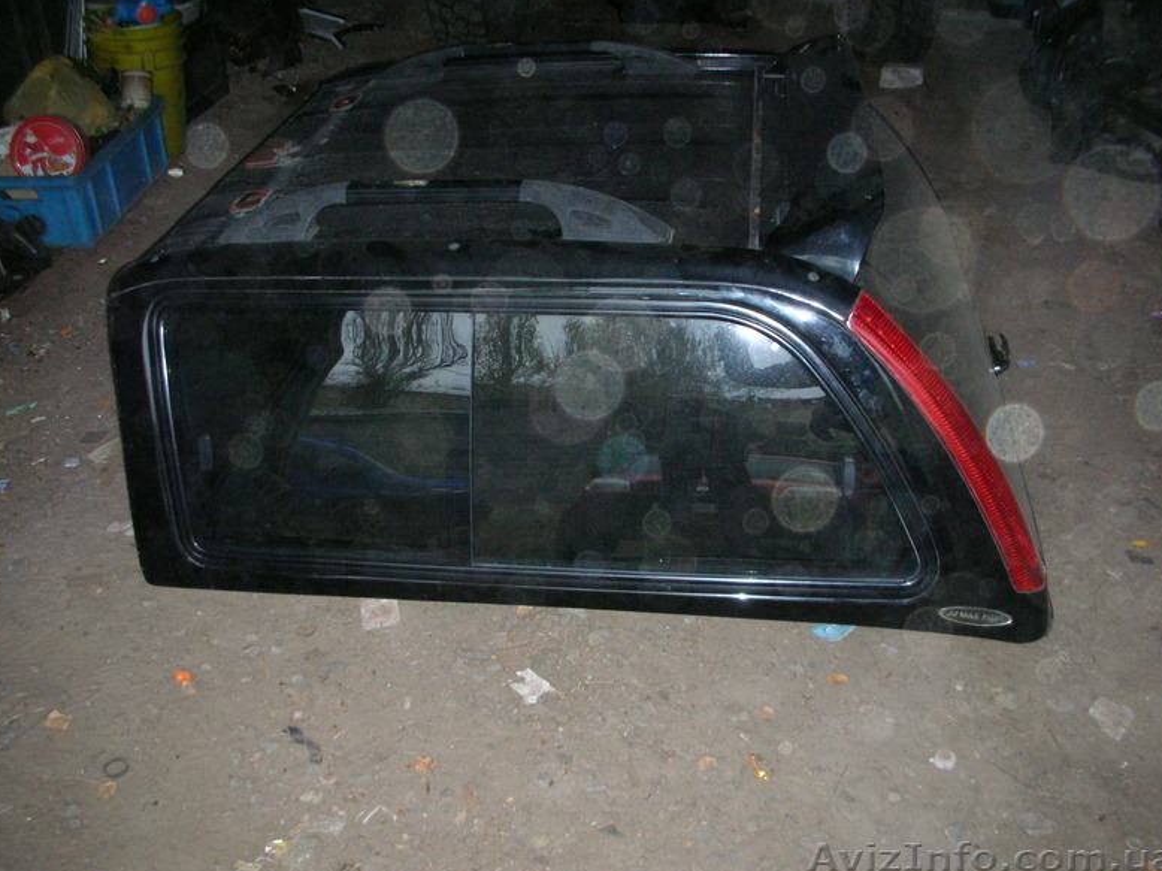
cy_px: 433
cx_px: 587
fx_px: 1208
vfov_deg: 39.6
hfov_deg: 51.4
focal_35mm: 36
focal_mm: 5.8
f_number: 3
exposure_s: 1/60.1
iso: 200
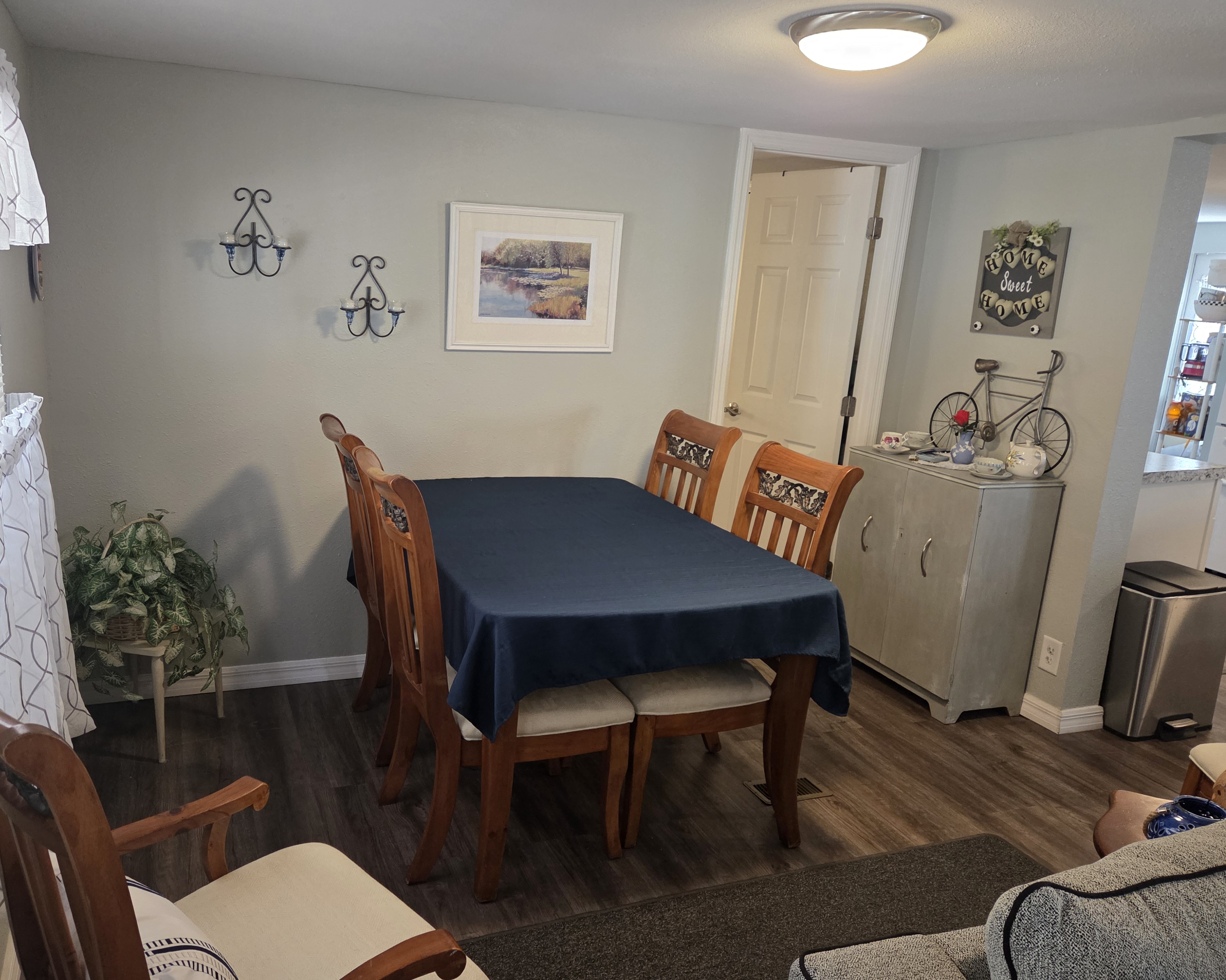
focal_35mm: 27
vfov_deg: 53.2
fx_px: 980
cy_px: 490
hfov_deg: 63.9
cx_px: 542
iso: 400
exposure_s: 1/120
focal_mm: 5.4
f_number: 1.8
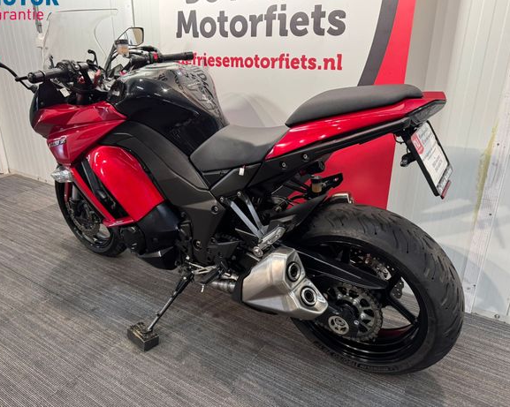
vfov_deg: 54.9
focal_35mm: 26
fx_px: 392
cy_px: 197
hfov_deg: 65.9
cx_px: 230
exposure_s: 1/50
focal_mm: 6.76
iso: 400
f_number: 1.78
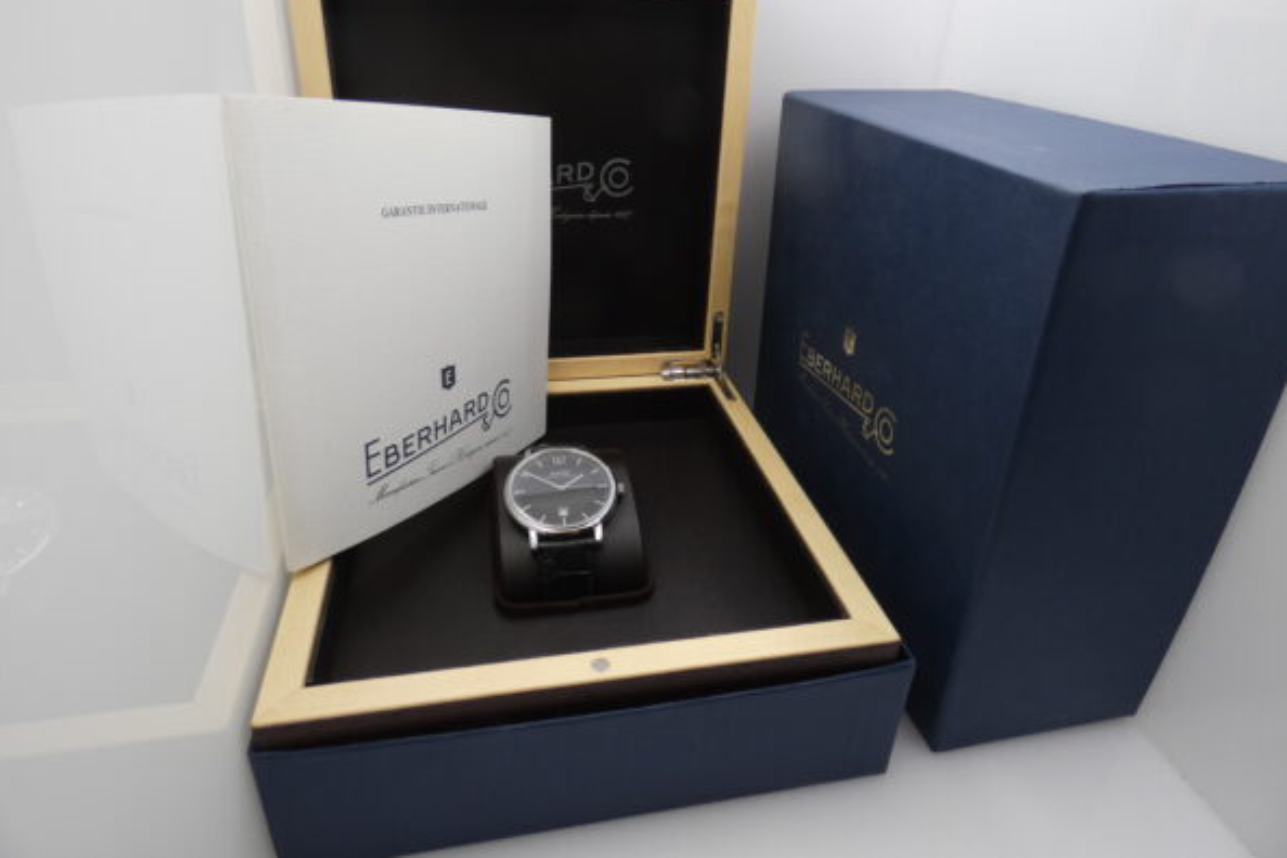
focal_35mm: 21
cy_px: 373
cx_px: 644
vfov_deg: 59.3
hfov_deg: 81.2
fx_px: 751
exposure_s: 1/125
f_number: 2.8
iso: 80
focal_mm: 3.6
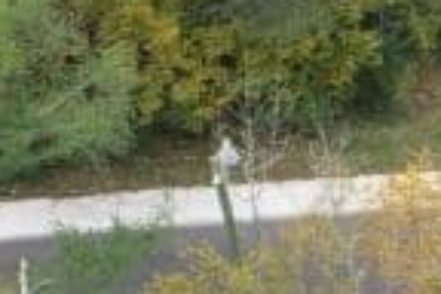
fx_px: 2095
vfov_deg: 8.0
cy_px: 345
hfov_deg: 9.3
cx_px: 1363
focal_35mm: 171
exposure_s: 1/80
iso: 100
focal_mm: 8.8
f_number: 5.6
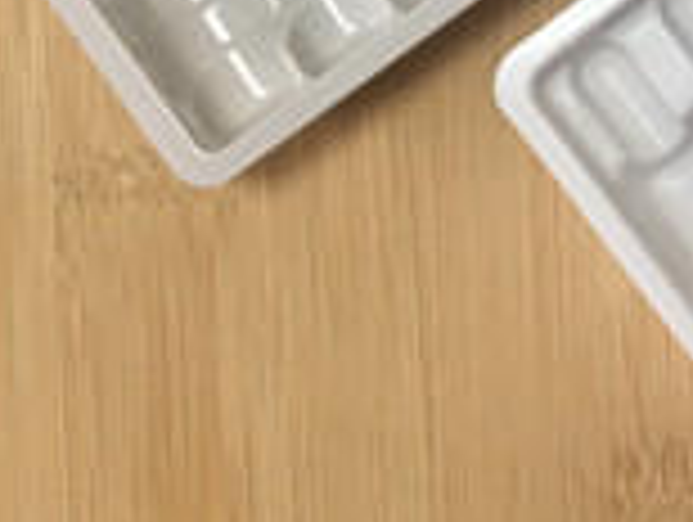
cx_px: 850
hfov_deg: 19.5
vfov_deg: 14.9
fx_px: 1885
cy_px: -200
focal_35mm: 94
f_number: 2.2
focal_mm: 4.15
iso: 25
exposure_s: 1/40
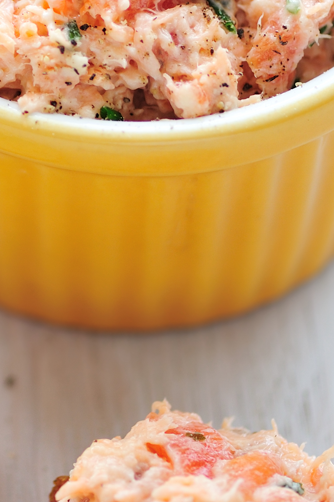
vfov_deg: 6.9
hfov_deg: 4.6
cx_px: -66
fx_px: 4140
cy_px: 103
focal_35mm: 297
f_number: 3
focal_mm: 105
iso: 400
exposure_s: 1/80
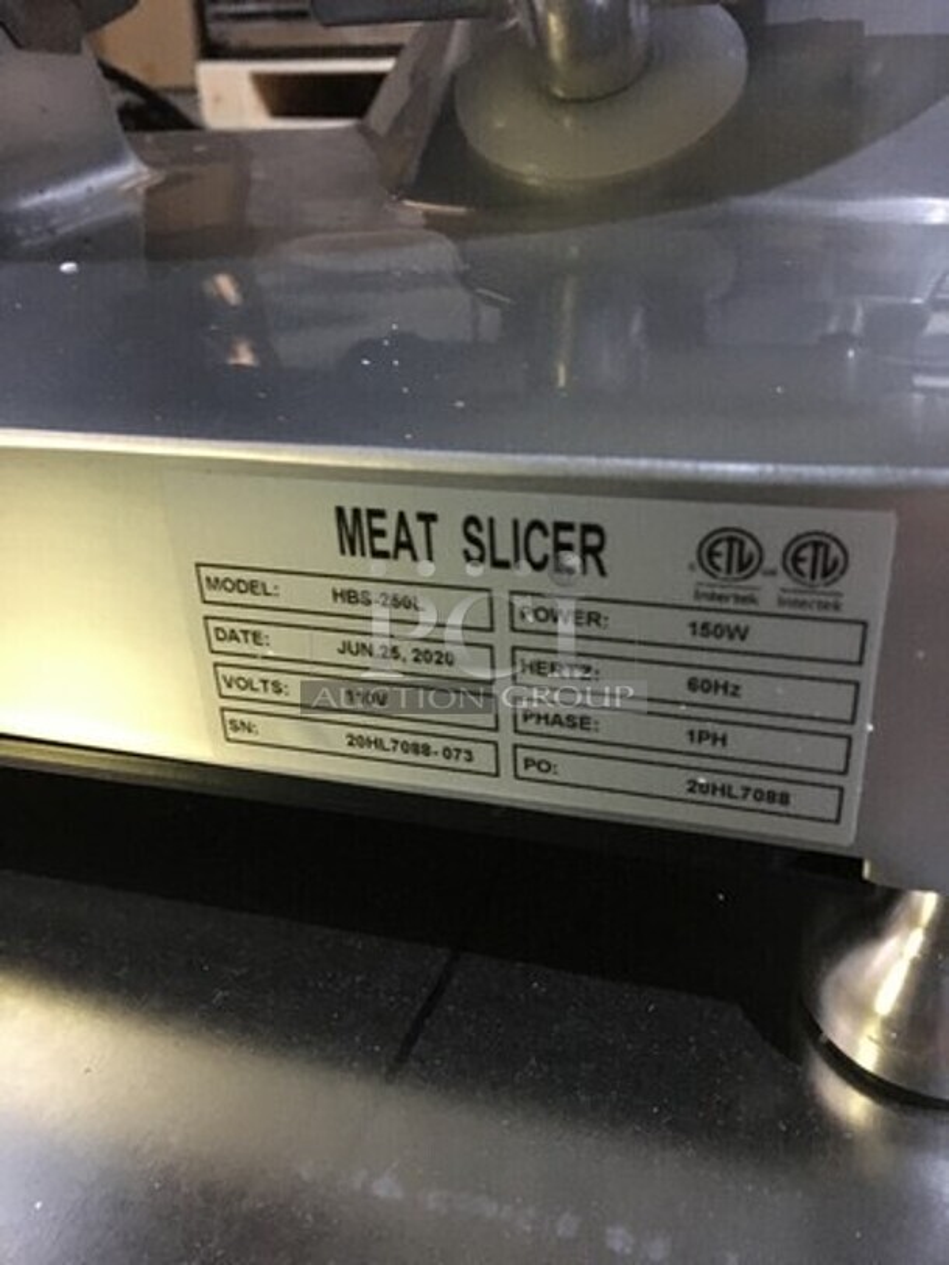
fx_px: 1060
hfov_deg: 48.2
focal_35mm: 29
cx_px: 474
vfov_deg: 61.7
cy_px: 632
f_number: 2.2
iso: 320
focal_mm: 4.15
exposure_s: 1/15
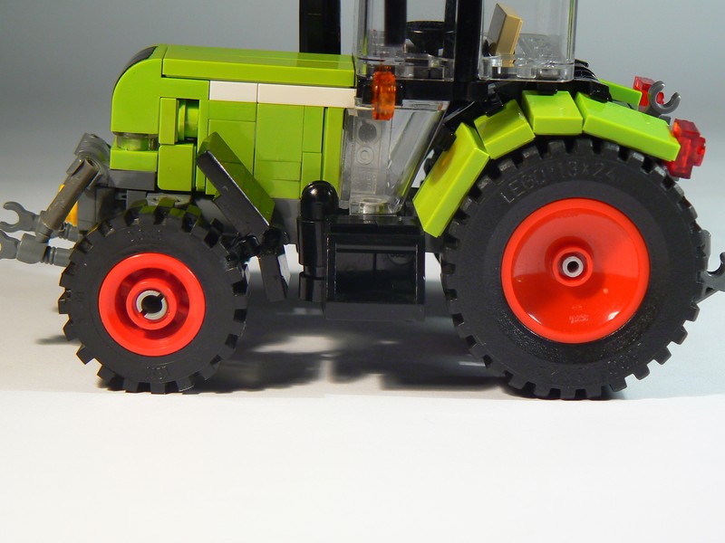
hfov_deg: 19.8
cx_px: 362
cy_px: 272
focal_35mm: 99
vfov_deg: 14.9
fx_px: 2073
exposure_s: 1/13
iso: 80
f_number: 3.2
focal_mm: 16.5
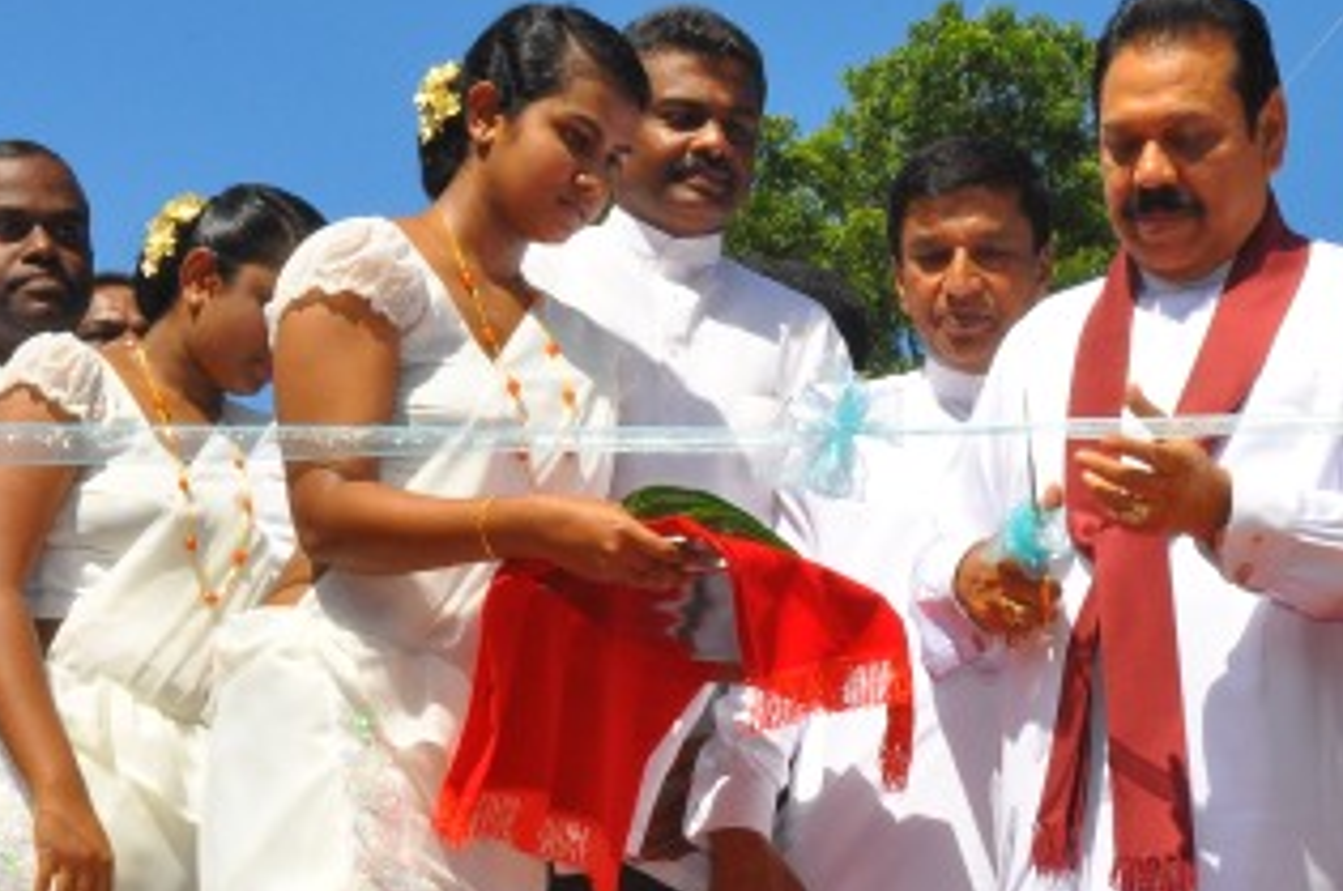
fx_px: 3613
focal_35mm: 97
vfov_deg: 14.0
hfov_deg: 20.9
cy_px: 588
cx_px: 989
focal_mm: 34
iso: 500
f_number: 29
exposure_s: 1/125
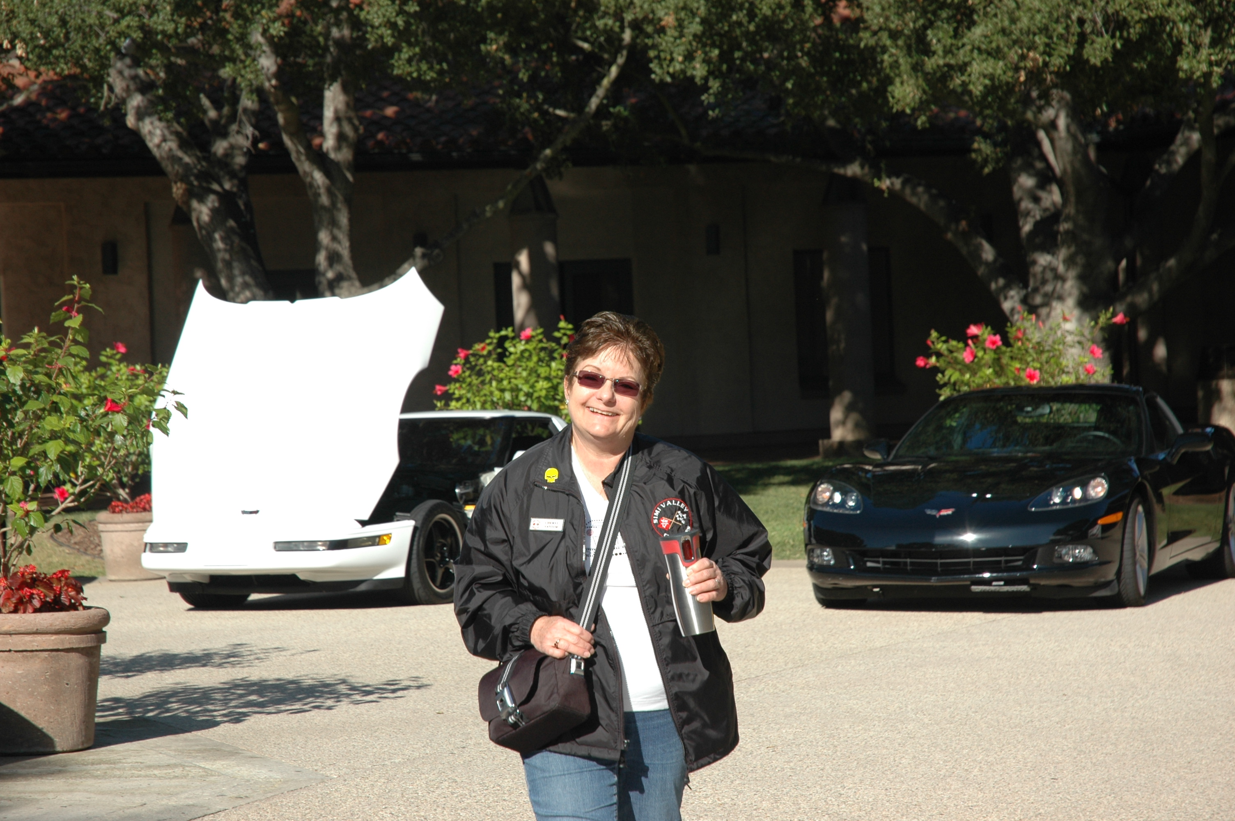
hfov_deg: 19.5
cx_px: 618
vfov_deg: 13.0
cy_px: 410
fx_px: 3599
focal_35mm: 105
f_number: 7.1
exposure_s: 1/500
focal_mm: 70
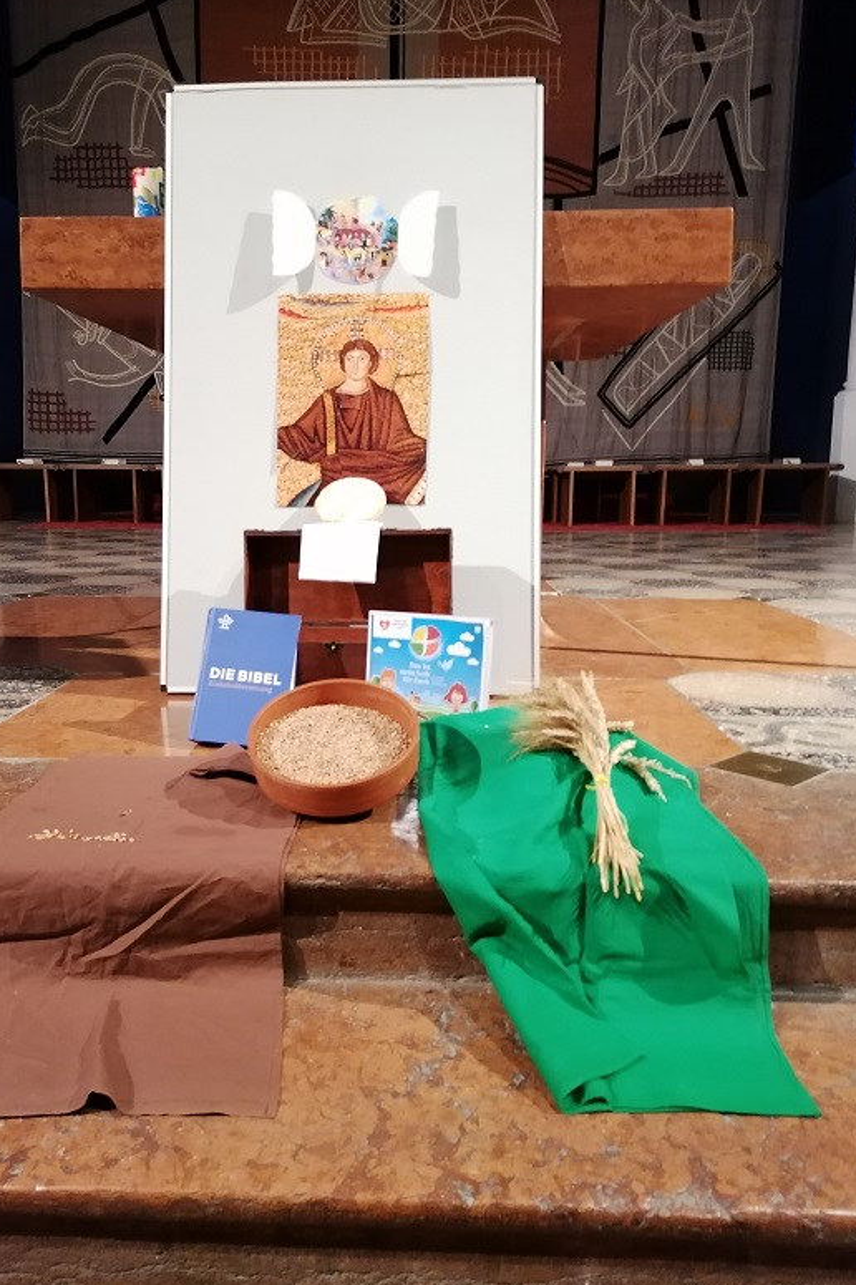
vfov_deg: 63.7
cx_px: 365
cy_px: 632
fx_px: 1035
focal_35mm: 29
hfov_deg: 44.8
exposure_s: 1/16.7
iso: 1000
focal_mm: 4.75
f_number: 1.8
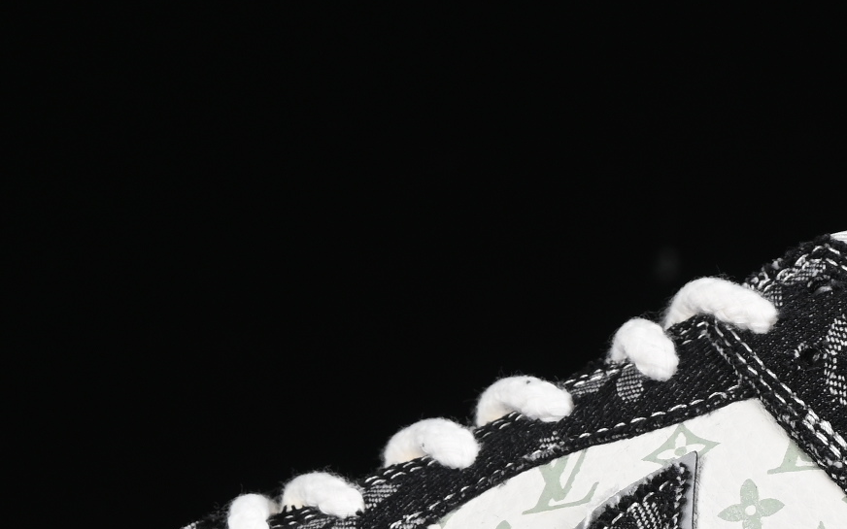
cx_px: 653
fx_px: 5632
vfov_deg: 5.4
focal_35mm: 244
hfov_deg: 8.6
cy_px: 408
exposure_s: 1/60
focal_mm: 50
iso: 160
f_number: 6.3
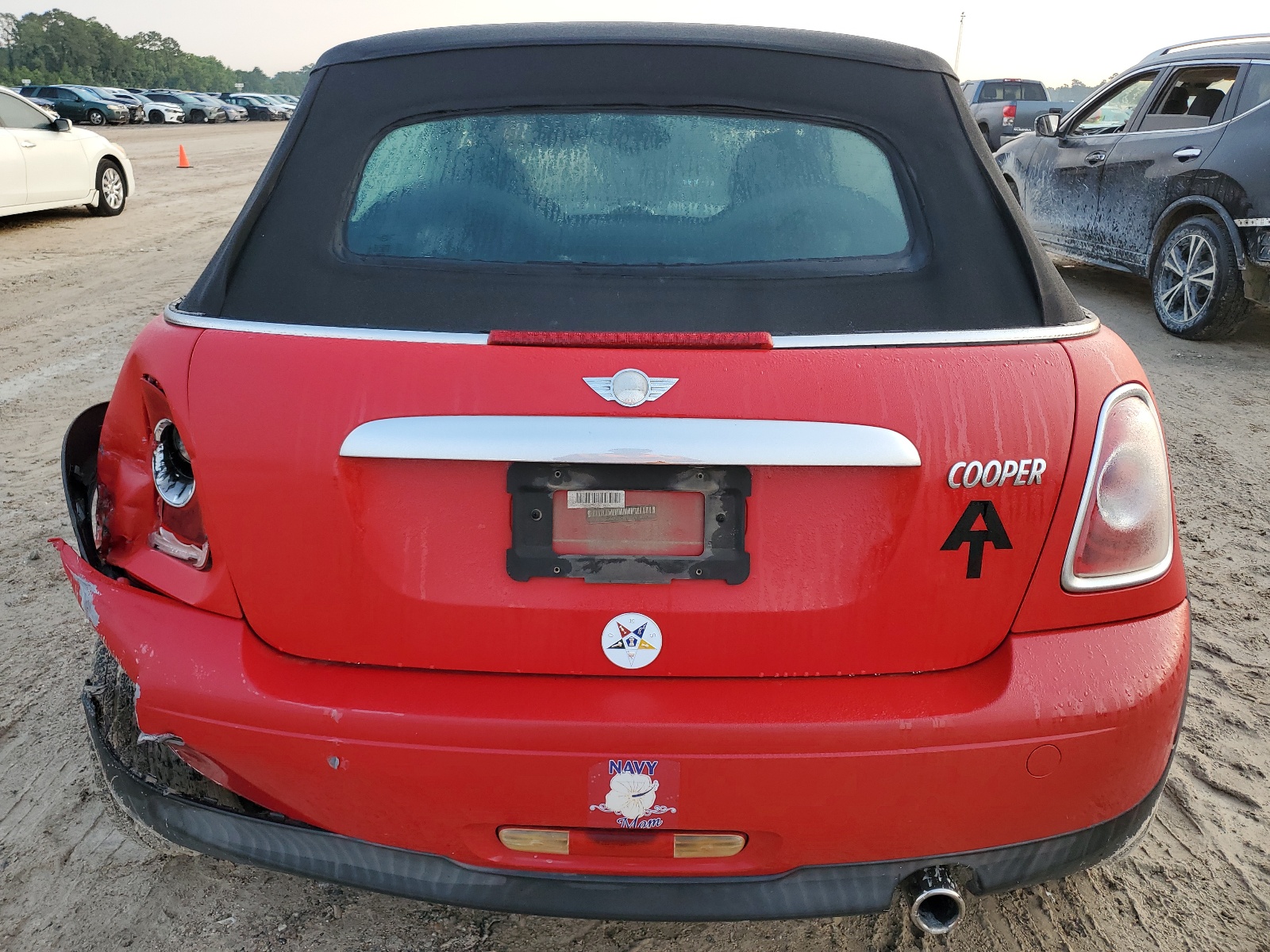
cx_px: 635
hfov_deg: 67.3
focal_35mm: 26
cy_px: 476
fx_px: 954
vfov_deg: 53.1
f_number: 1.5
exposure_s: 1/357
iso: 50
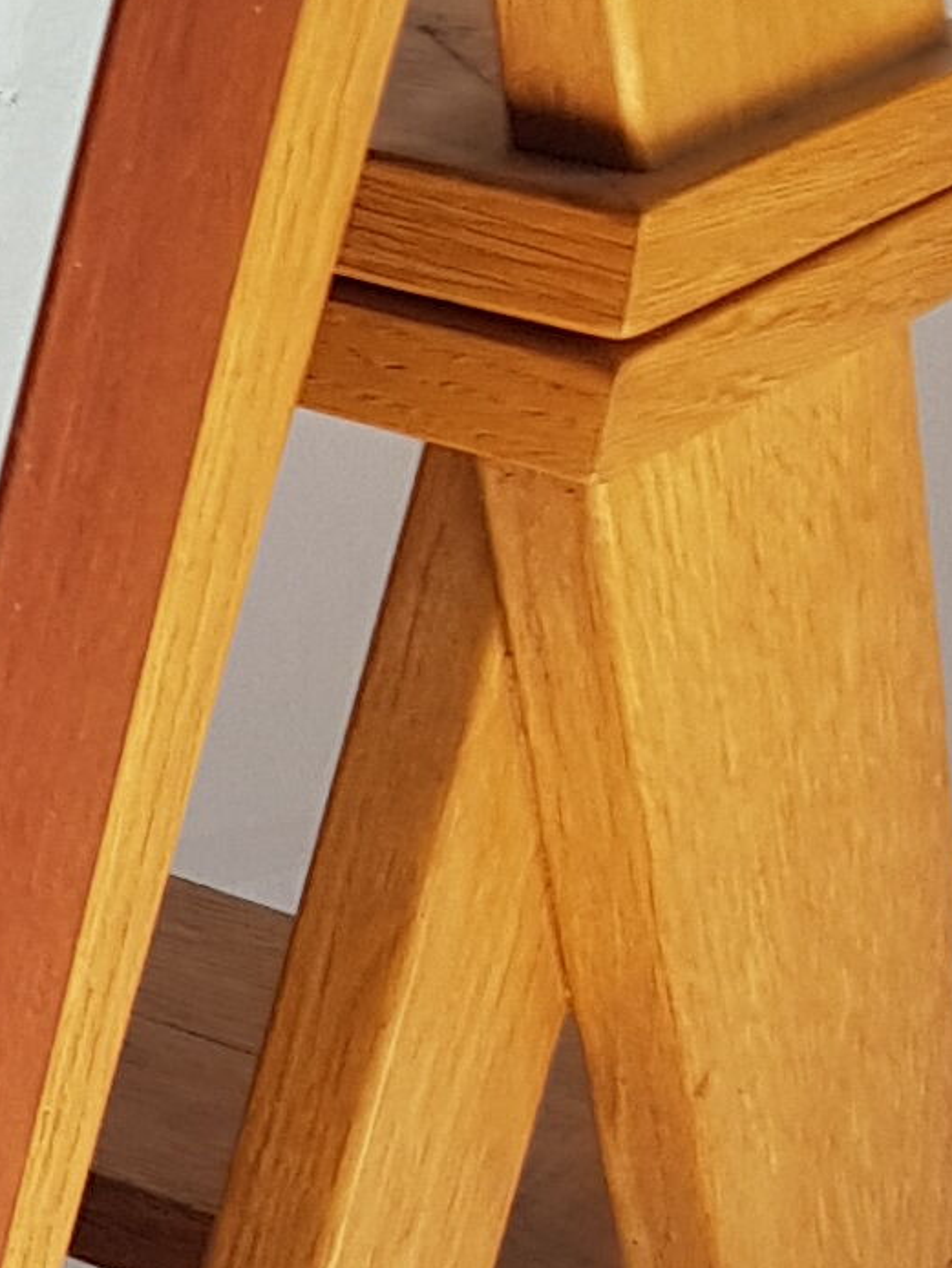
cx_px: -1672
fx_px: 5534
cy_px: 764
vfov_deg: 13.1
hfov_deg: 8.6
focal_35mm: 151
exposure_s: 1/253
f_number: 1.7
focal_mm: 4.2
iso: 40
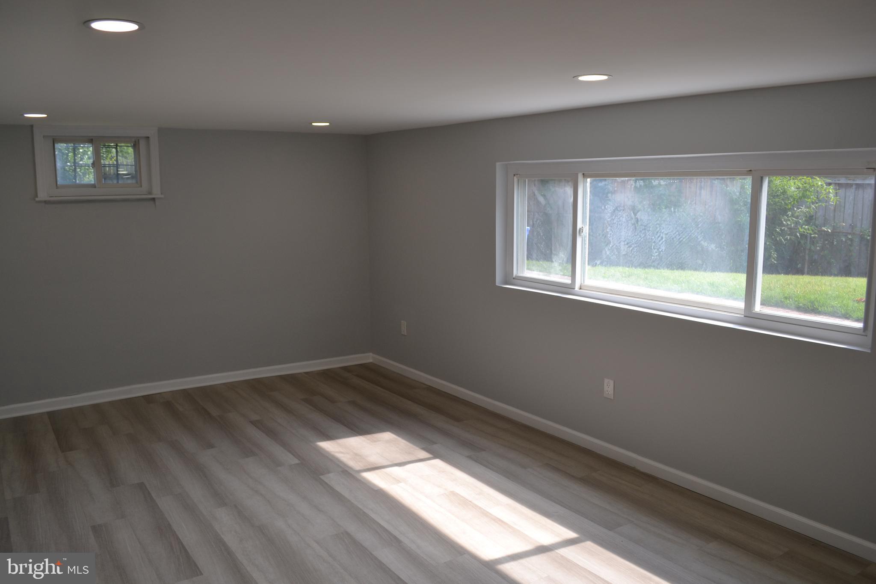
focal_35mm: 27
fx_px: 657
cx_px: 438
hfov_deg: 67.4
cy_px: 292
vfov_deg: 47.9
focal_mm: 18
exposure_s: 1/125
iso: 200
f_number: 5.6
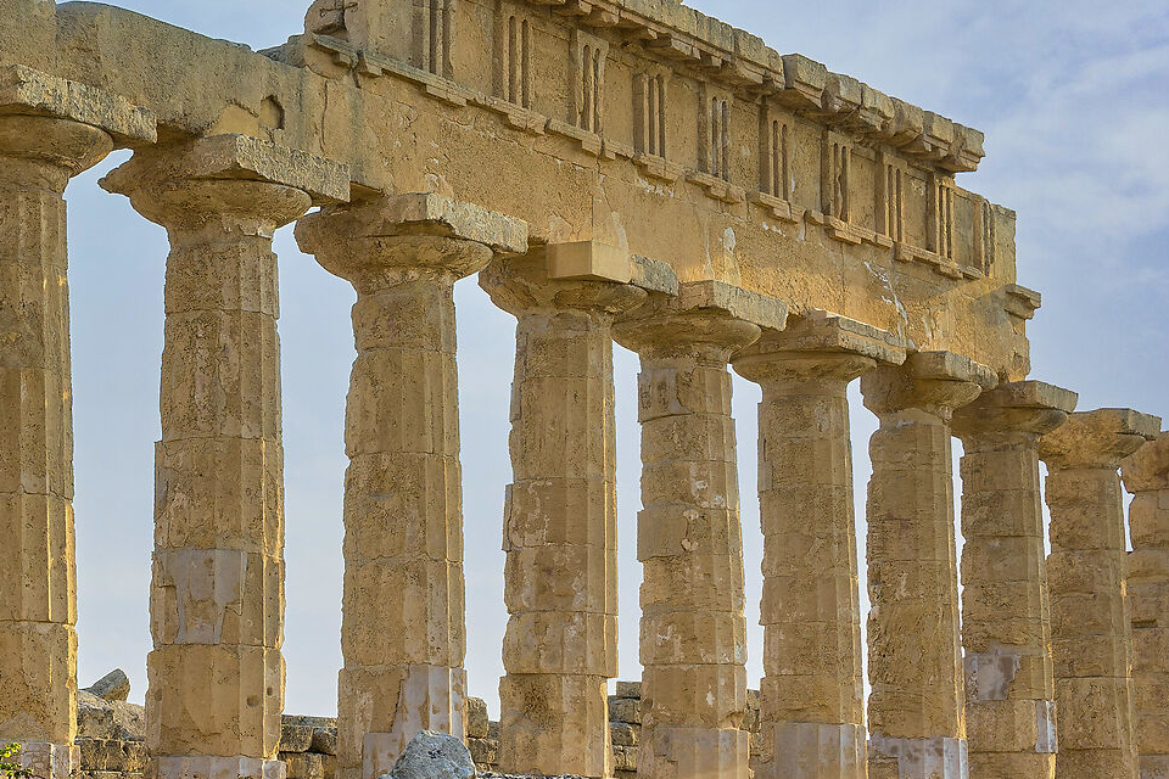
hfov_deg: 21.2
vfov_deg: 14.4
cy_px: 499
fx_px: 3085
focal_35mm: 95
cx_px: 212
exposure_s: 1/160
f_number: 7.1
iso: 100
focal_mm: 38
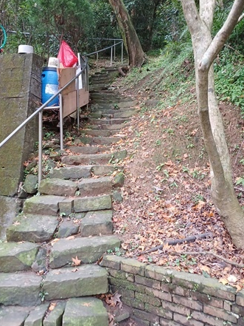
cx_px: 119
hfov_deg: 41.8
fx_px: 319
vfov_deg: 53.6
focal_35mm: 34
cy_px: 133
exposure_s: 1/39
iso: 320
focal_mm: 4.6
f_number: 1.8
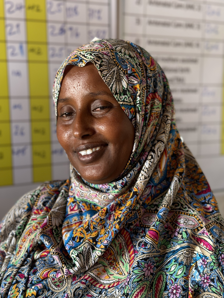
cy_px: 149
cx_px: 112
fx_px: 414
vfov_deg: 39.7
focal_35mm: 48
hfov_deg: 30.3
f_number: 1.78
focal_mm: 6.86
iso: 200
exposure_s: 1/60
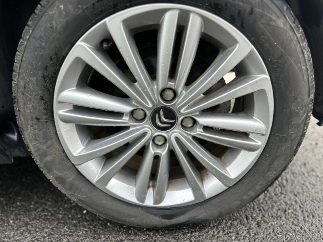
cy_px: 121
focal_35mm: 26
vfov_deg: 53.1
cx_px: 162
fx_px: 243
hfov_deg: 67.3
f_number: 1.5
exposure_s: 1/121
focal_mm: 5.7
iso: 50
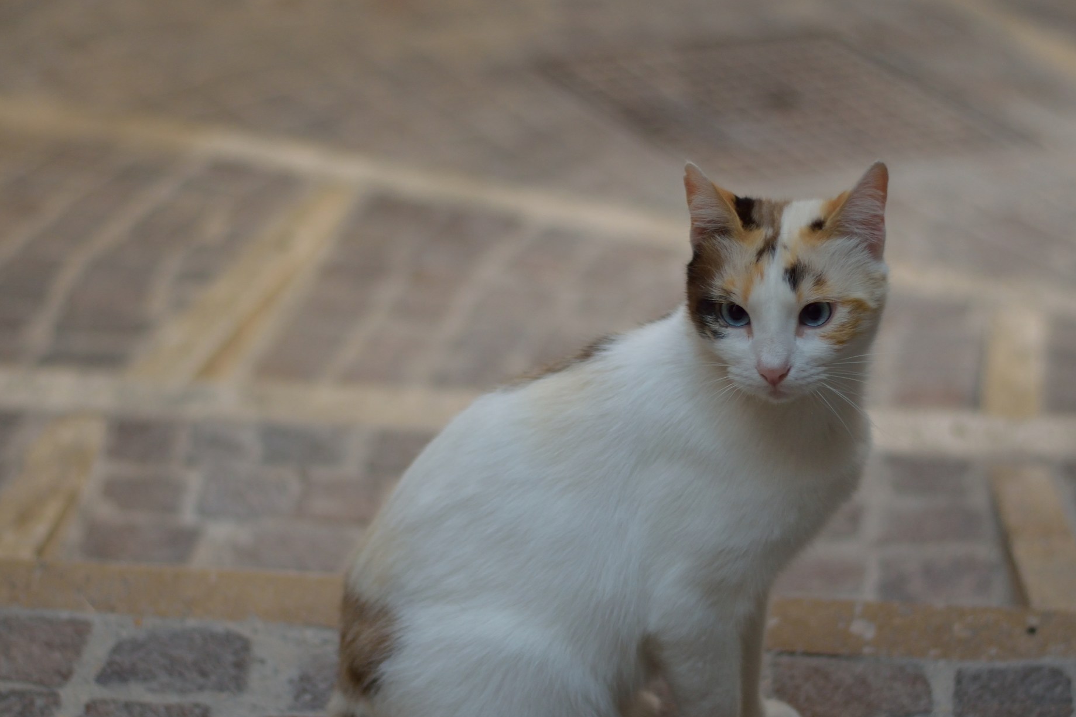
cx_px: 552
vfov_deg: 14.0
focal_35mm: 98
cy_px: 429
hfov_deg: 20.8
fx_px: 2928
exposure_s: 1/125
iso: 400
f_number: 1.8
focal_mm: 50
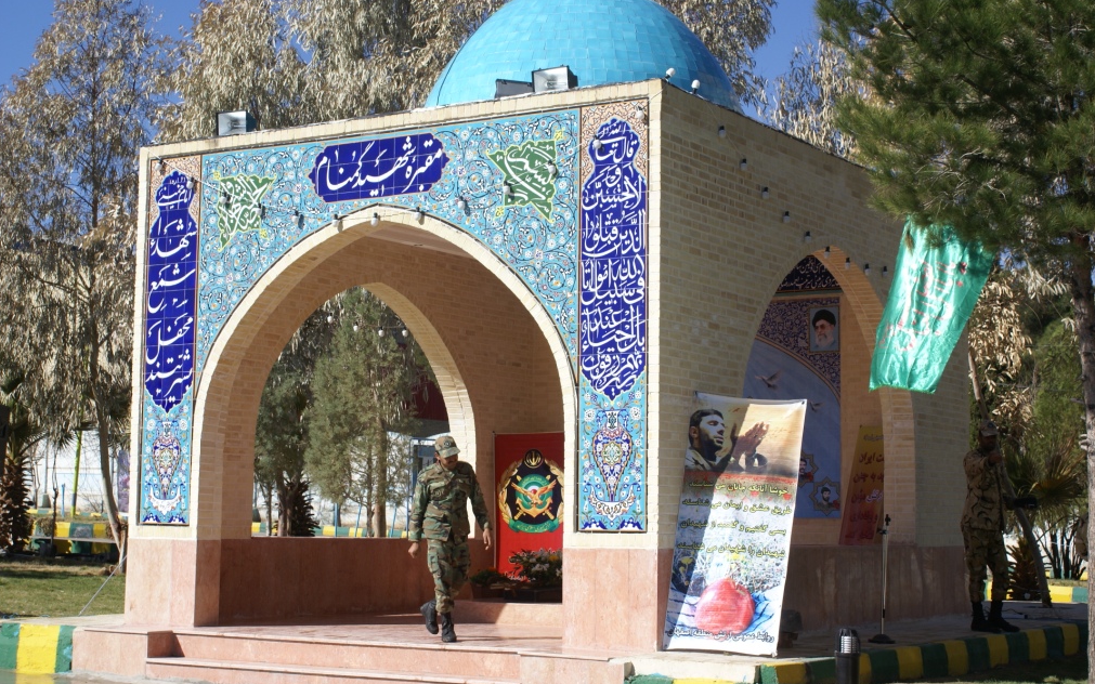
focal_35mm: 62
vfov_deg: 21.0
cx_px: 547
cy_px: 334
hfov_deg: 33.0
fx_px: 1850
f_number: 9
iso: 100
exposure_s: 1/250
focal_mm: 40
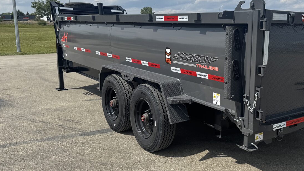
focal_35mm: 38
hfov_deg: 51.4
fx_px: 306
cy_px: 77
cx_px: 213
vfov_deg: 31.2
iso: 80
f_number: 1.78
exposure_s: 1/6410
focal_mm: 6.76
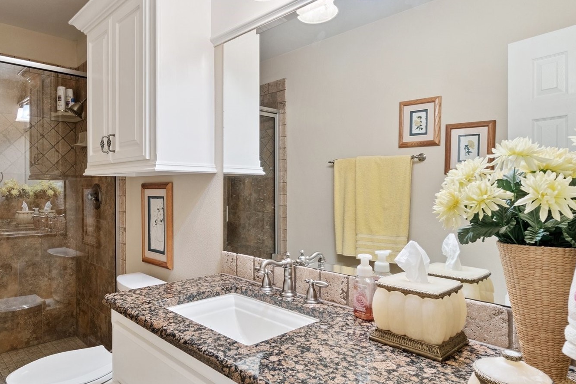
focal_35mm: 23
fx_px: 368
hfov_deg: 74.6
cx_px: 212
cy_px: 192
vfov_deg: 55.1
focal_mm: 10
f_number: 6.3
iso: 200
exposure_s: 1/20
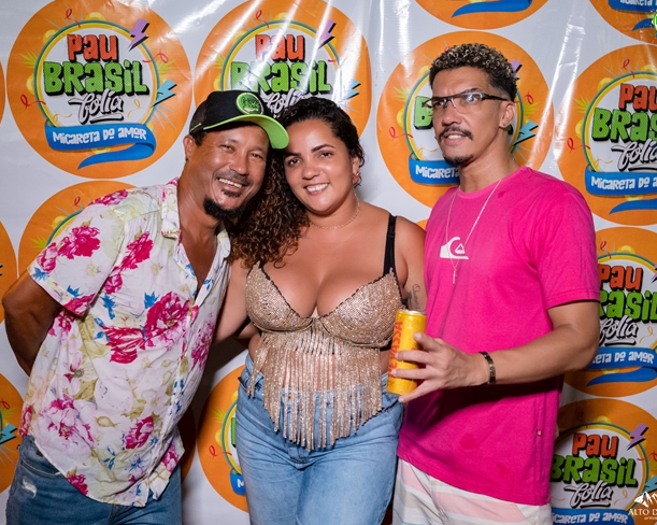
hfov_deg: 44.8
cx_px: 299
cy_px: 260
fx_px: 797
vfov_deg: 36.5
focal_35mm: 41
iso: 2500
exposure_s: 1/200
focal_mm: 24
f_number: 2.8
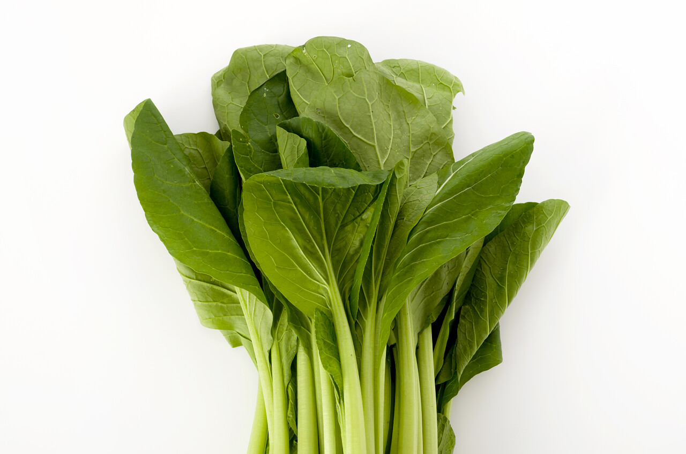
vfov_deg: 23.7
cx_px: 343
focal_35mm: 57
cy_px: 227
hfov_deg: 35.1
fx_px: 1084
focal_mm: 38
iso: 100
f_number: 11
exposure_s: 1/60
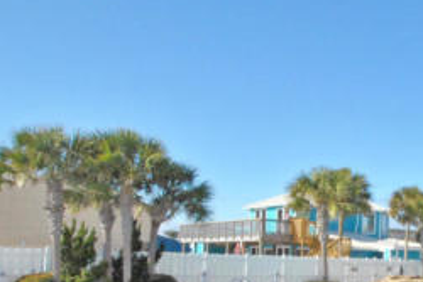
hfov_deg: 37.7
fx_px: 506
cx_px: 469
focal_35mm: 43
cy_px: 247
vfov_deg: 30.0
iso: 800
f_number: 22
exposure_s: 1/200
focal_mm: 10
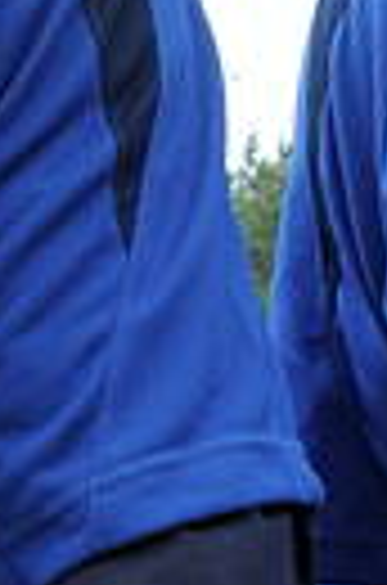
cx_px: -484
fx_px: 3826
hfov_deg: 5.6
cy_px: 554
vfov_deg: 8.7
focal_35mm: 236
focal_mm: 24
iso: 800
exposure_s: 1/400
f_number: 10
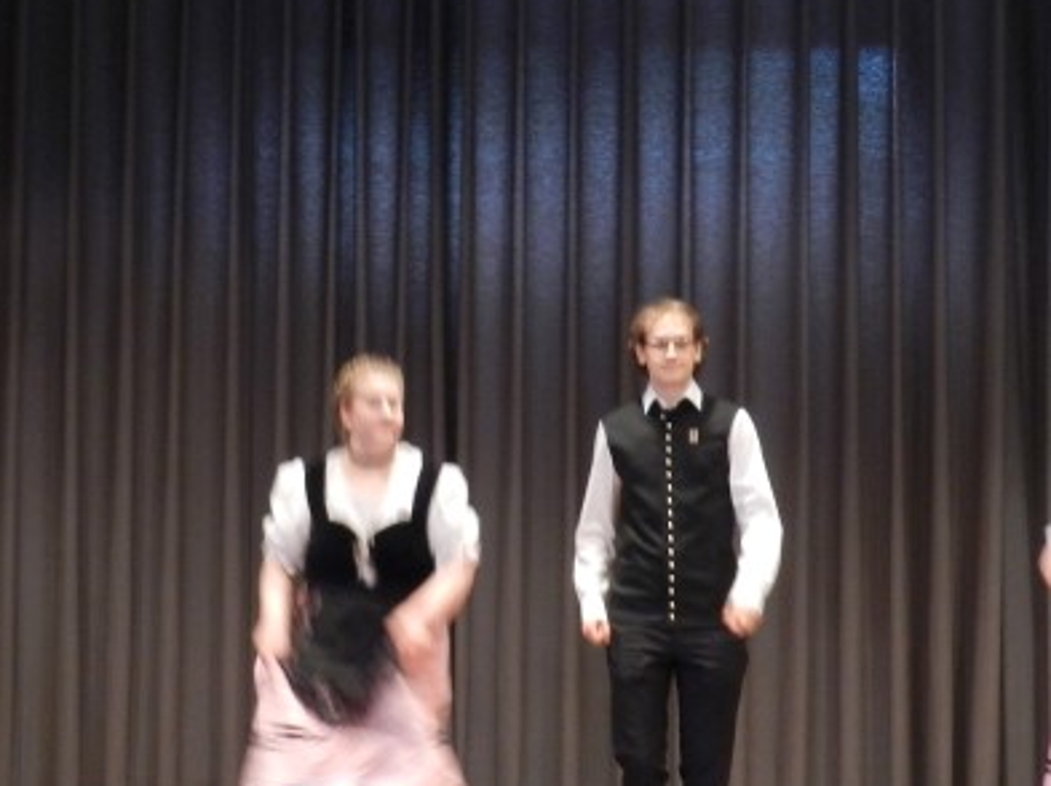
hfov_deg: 18.1
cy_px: 294
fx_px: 3276
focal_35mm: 108
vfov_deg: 13.7
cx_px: 281
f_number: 4.4
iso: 450
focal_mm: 9.4
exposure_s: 1/20
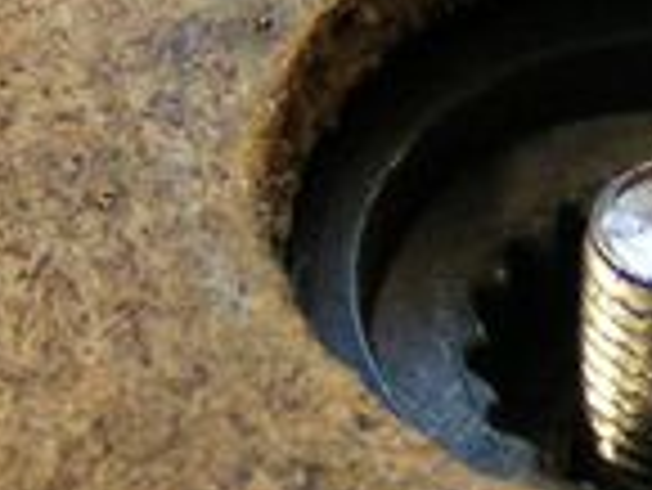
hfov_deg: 9.3
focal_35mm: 210
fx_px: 3959
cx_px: 683
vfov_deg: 7.1
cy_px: 252
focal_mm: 5.8
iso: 200
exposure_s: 1/13
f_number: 2.8
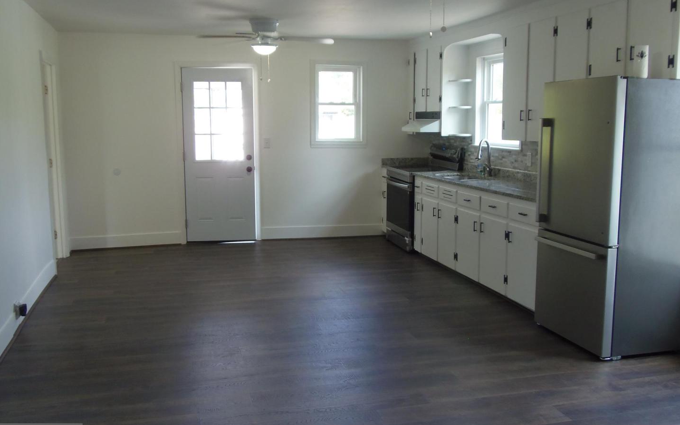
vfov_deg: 39.4
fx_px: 593
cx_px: 341
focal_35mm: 32
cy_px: 194
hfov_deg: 59.7
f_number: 3.2
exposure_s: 1/30
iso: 125
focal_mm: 5.5
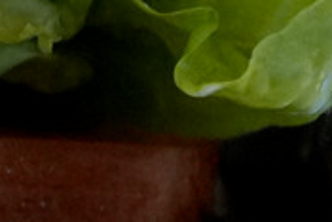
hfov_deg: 7.6
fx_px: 2021
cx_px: -825
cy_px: 367
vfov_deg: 6.2
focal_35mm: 219
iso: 2500
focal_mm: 20
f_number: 4
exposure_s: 1/160
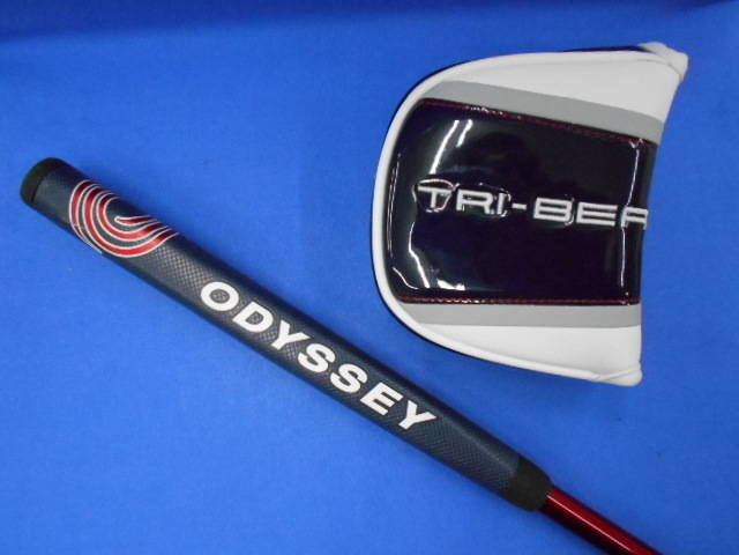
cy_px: 278
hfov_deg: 67.3
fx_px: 555
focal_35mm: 26
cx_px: 370
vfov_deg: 53.1
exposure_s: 1/125
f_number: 3.2
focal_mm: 4.6
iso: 800
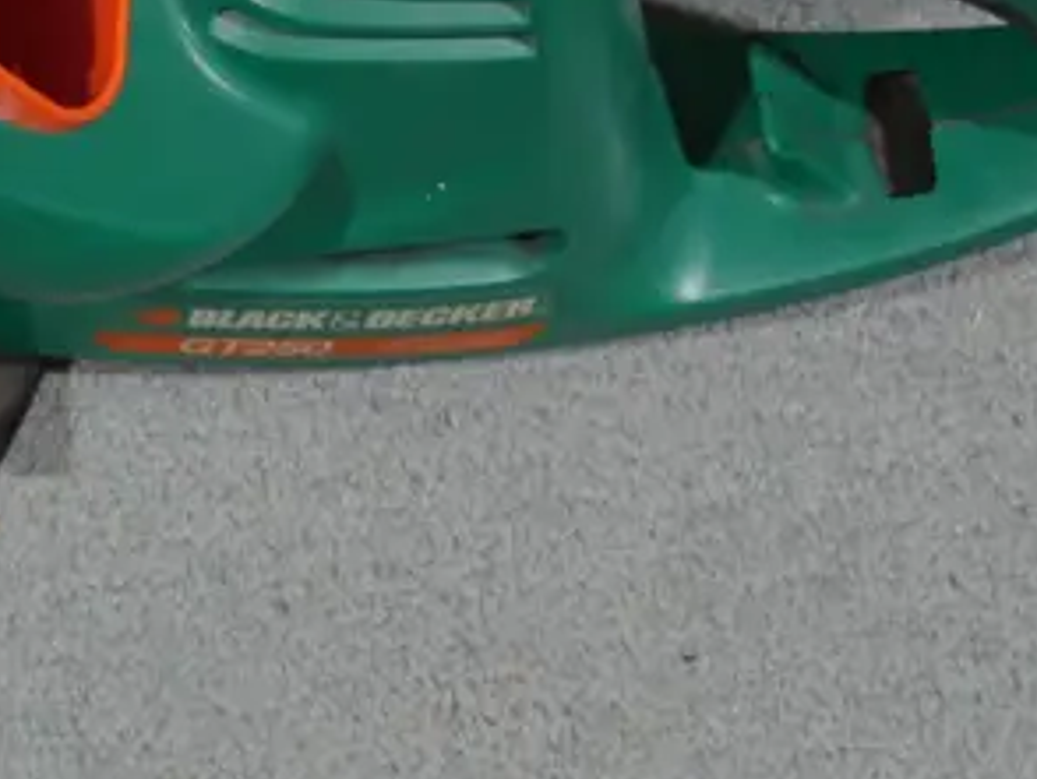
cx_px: -540
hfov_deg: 12.3
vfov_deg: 9.7
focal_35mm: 153
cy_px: 291
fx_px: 4587
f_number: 4.7
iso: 640
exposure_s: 1/60
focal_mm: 22
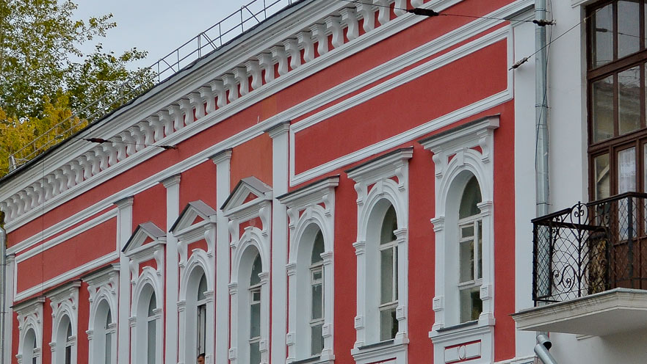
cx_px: 391
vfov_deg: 11.3
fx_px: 1836
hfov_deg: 20.0
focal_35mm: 107
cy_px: 250
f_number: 5.6
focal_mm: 40
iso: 200
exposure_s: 1/320
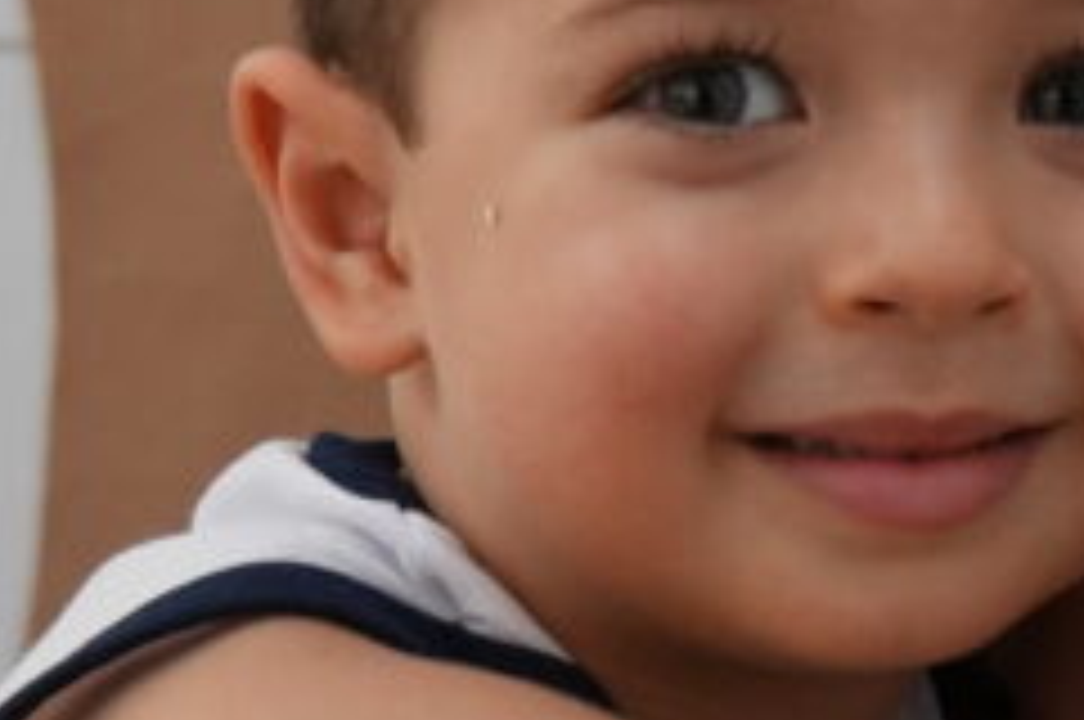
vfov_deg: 5.4
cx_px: 1448
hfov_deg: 8.1
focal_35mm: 252
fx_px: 7589
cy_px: -90
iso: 640
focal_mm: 25
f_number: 2.8
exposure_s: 1/125
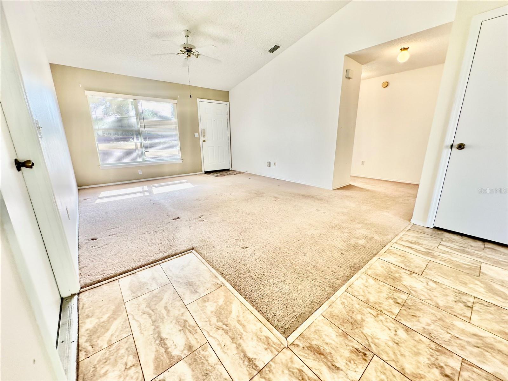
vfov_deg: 85.7
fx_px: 205
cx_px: 254
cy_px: 190
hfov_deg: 102.1
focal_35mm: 14
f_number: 2.2
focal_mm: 2.22
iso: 80
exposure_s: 1/120
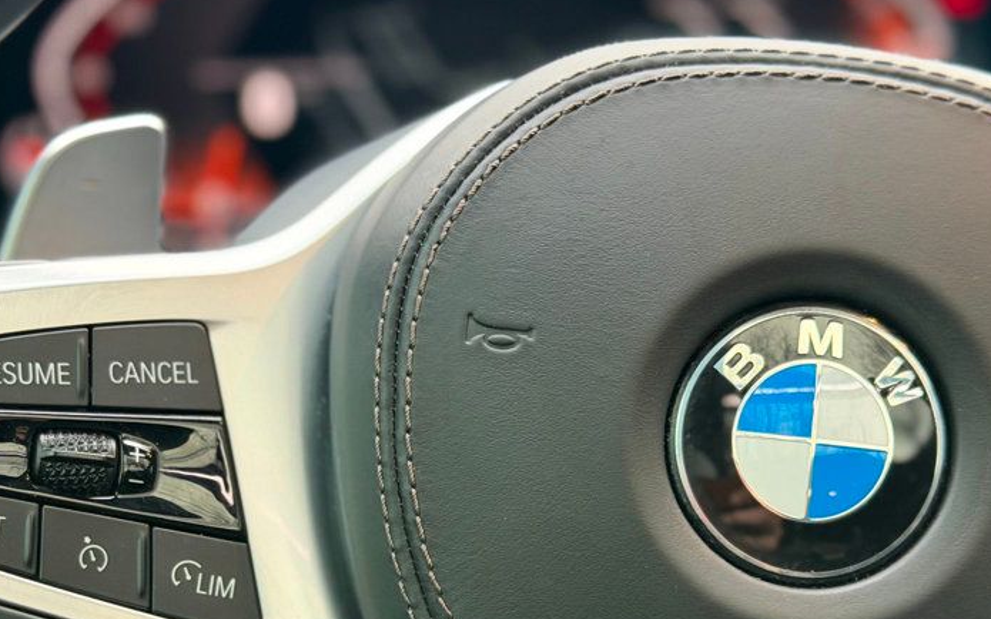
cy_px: 515
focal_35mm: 75
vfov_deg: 17.2
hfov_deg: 27.4
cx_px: 394
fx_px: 2025
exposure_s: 1/35
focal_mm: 6.76
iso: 320
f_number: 1.78
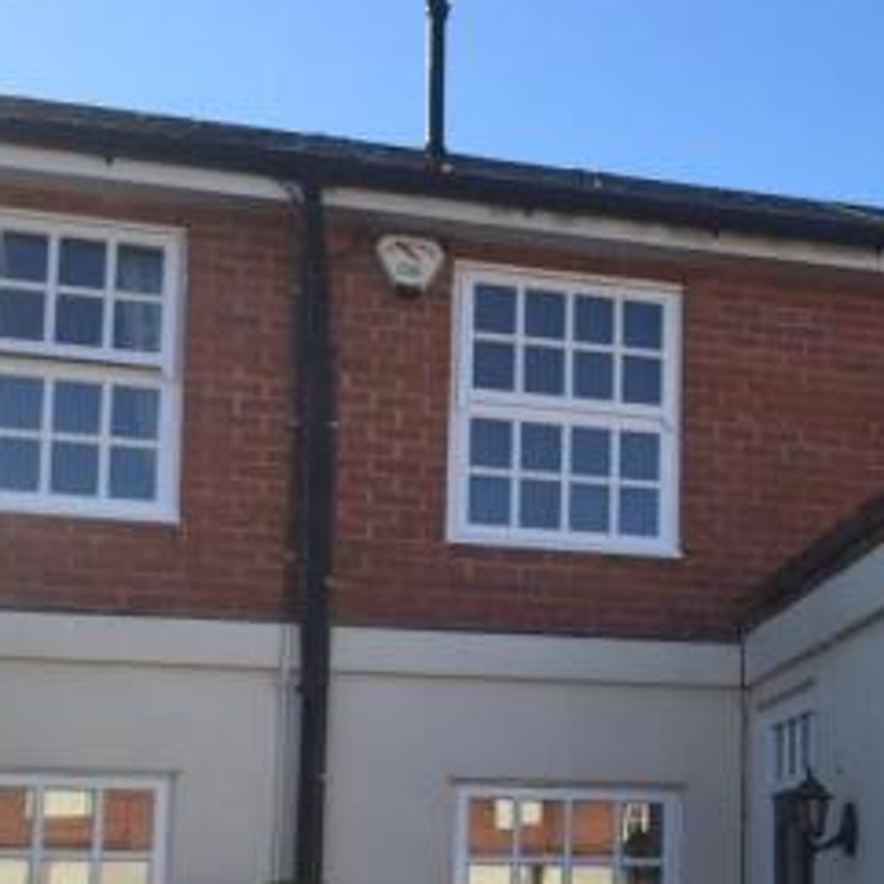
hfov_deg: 26.5
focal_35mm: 62
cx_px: 849
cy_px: 754
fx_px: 1791
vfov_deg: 27.0
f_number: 2.2
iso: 32
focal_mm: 4.15
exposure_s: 1/898
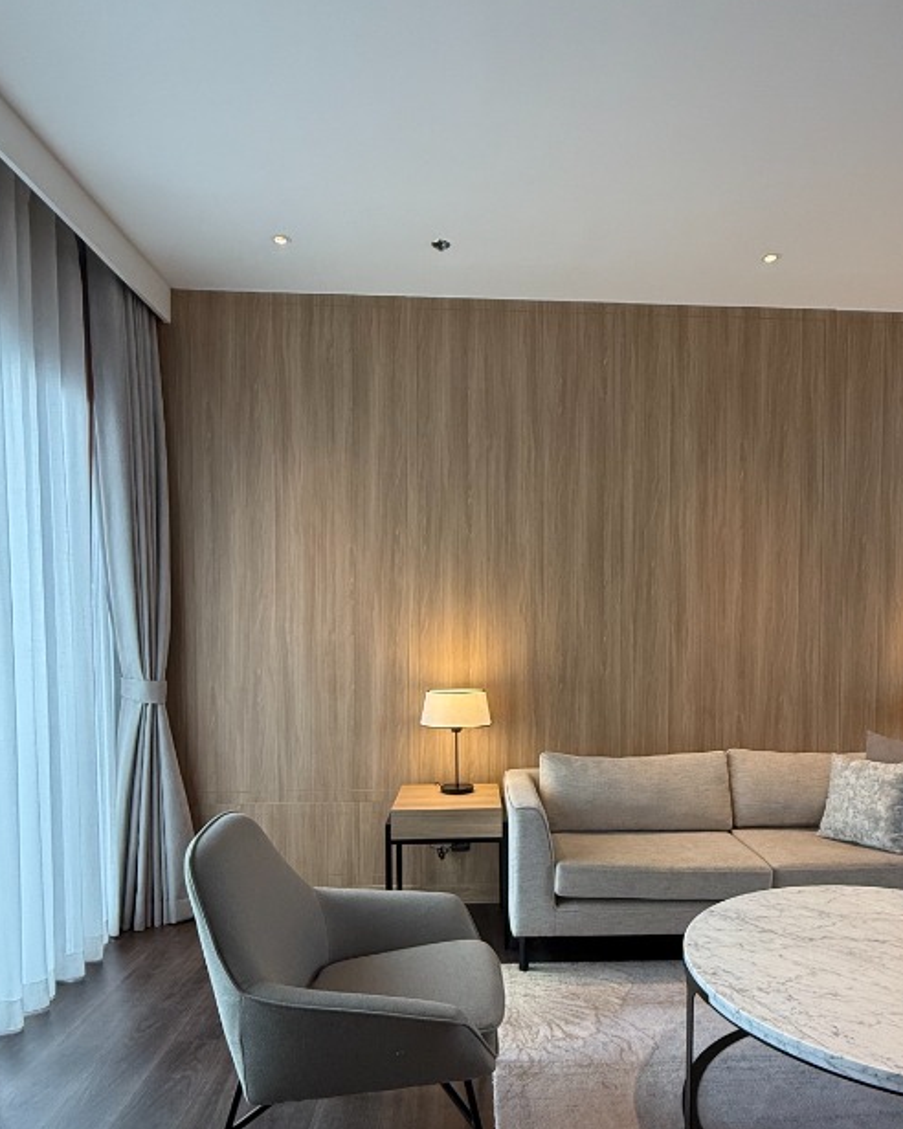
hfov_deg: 58.4
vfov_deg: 69.6
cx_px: 529
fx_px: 802
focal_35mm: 24
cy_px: 674
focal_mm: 2.22
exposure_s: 1/99
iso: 250
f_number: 2.2
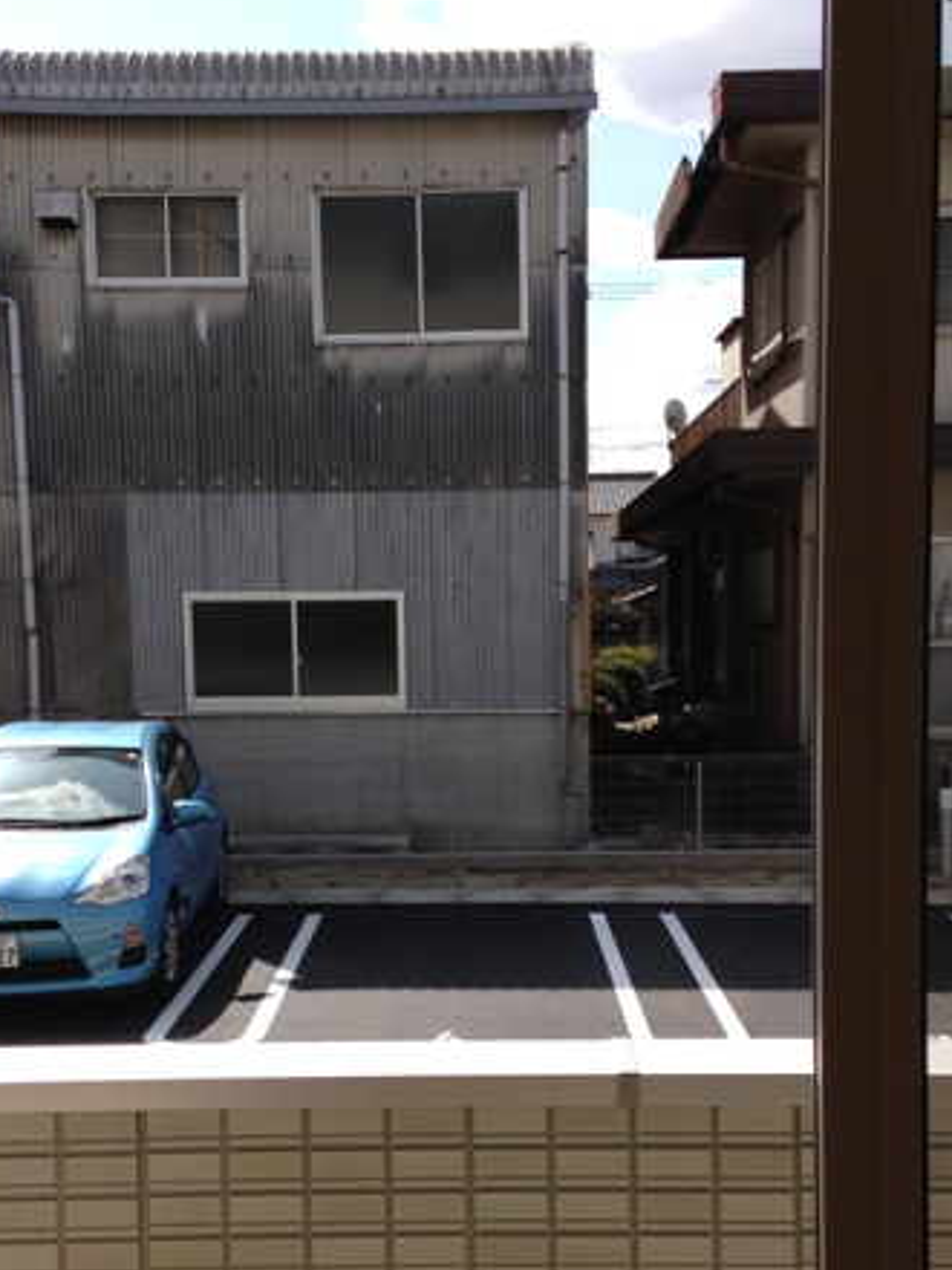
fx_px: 1760
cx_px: 473
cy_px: 785
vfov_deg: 39.4
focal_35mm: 48
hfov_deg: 30.3
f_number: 2.4
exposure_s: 1/1178
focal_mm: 4.12
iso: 50
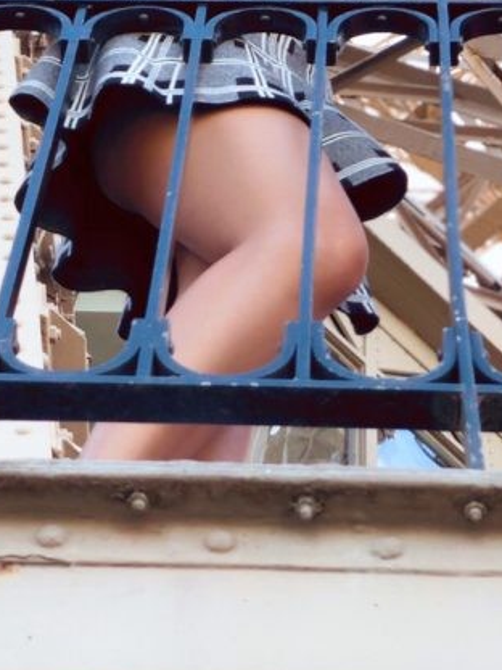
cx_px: 211
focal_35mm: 128
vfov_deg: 14.9
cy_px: -136
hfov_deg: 11.6
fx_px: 2475
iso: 16
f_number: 2.4
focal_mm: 6
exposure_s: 1/100
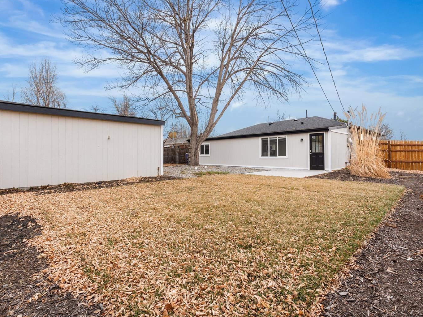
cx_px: 211
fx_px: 220
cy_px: 162
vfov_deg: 71.6
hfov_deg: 87.8
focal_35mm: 18
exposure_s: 1/25
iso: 160
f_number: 8
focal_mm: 16
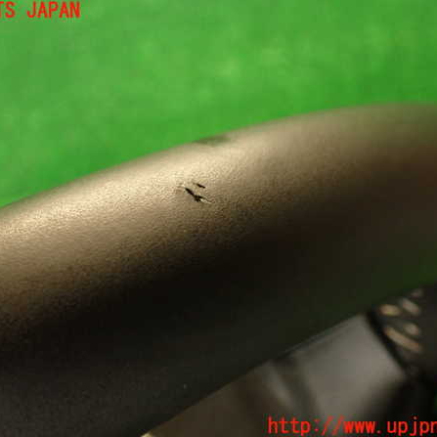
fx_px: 543
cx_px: 196
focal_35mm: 38
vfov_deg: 43.9
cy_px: 219
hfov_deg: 43.8
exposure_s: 1/30
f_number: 2.4
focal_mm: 5.79
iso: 400
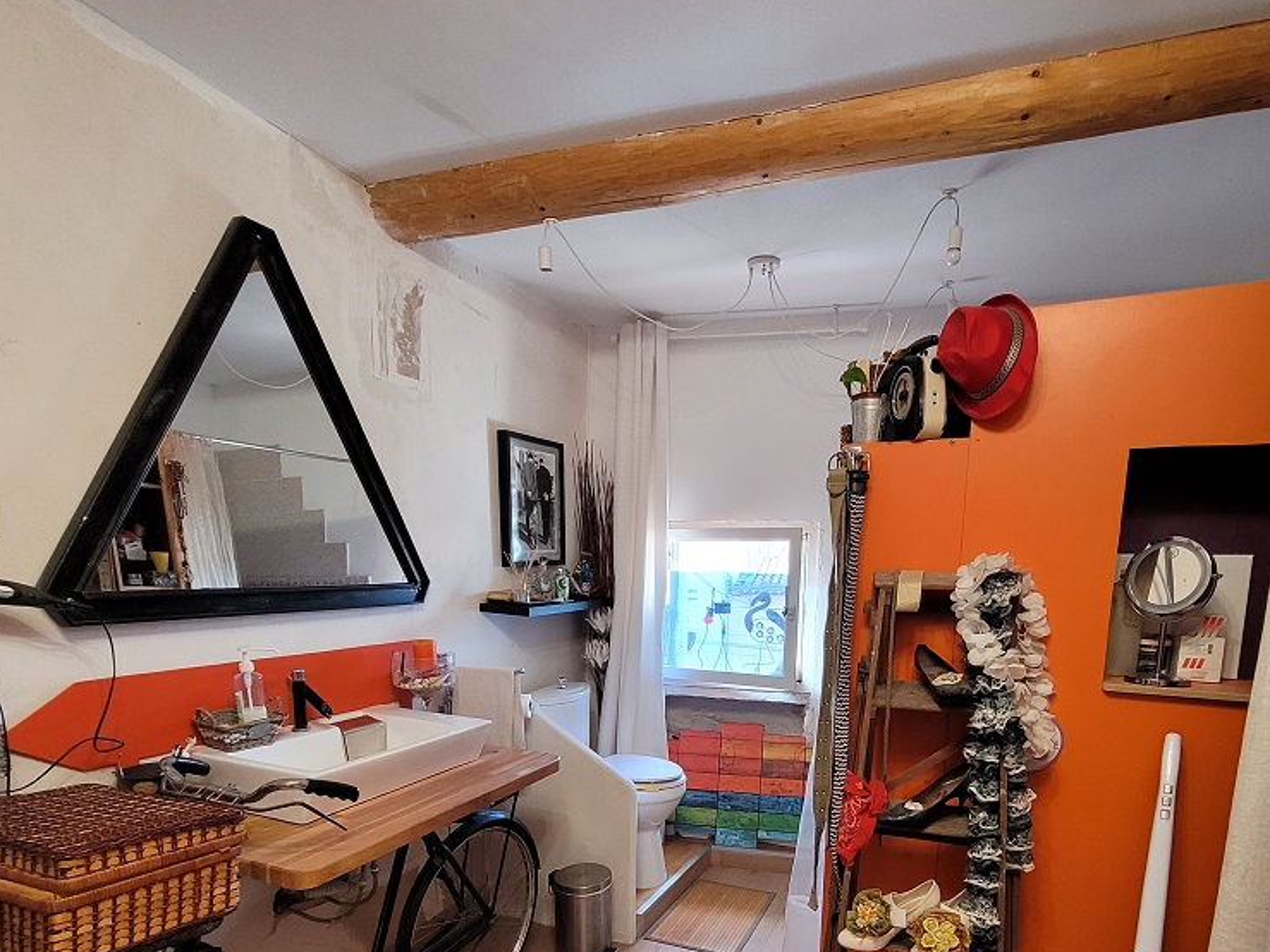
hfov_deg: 84.4
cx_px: 698
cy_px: 677
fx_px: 697
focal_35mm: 19
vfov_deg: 65.7
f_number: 2.2
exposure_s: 1/50
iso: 320
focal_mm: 1.74
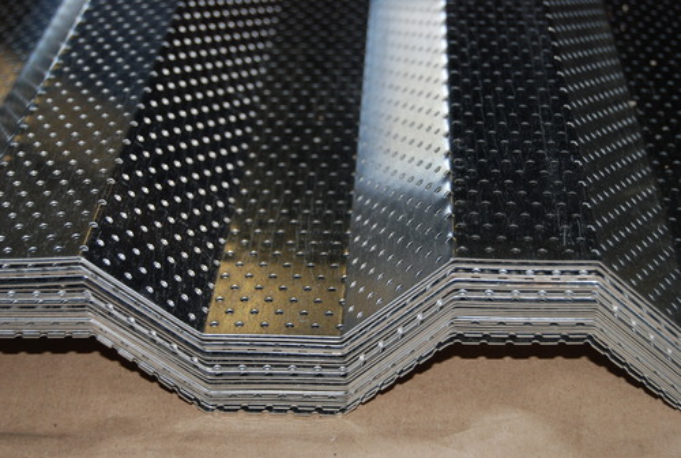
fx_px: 1365
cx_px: 340
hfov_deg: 28.0
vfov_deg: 19.0
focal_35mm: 72
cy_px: 229
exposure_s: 1/60
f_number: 5.6
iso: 200
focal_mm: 48
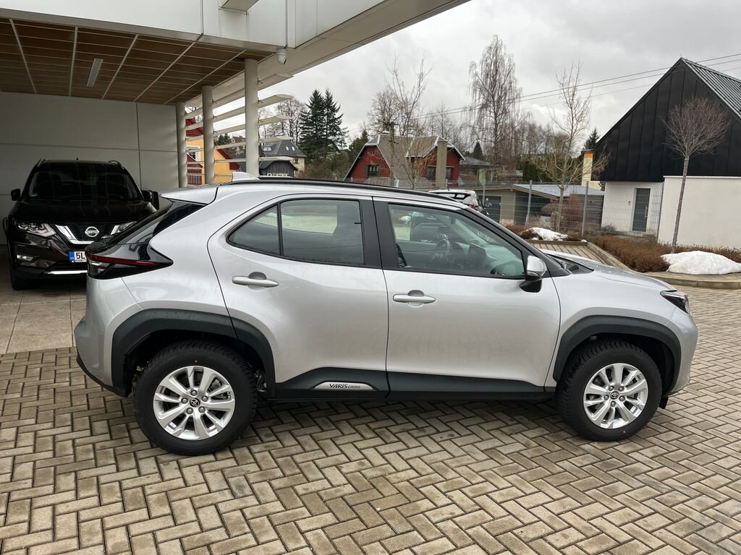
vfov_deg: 53.1
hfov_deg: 67.3
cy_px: 278
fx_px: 557
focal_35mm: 26
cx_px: 370
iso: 50
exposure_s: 1/477
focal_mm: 5.1
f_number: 1.6
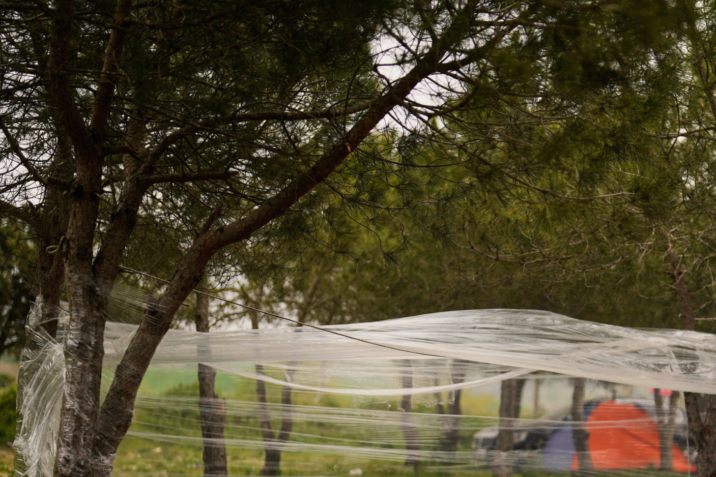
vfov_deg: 14.9
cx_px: 524
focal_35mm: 91
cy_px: 417
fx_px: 1810
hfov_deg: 22.2
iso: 100
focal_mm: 50
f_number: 1.2
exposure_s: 1/3200
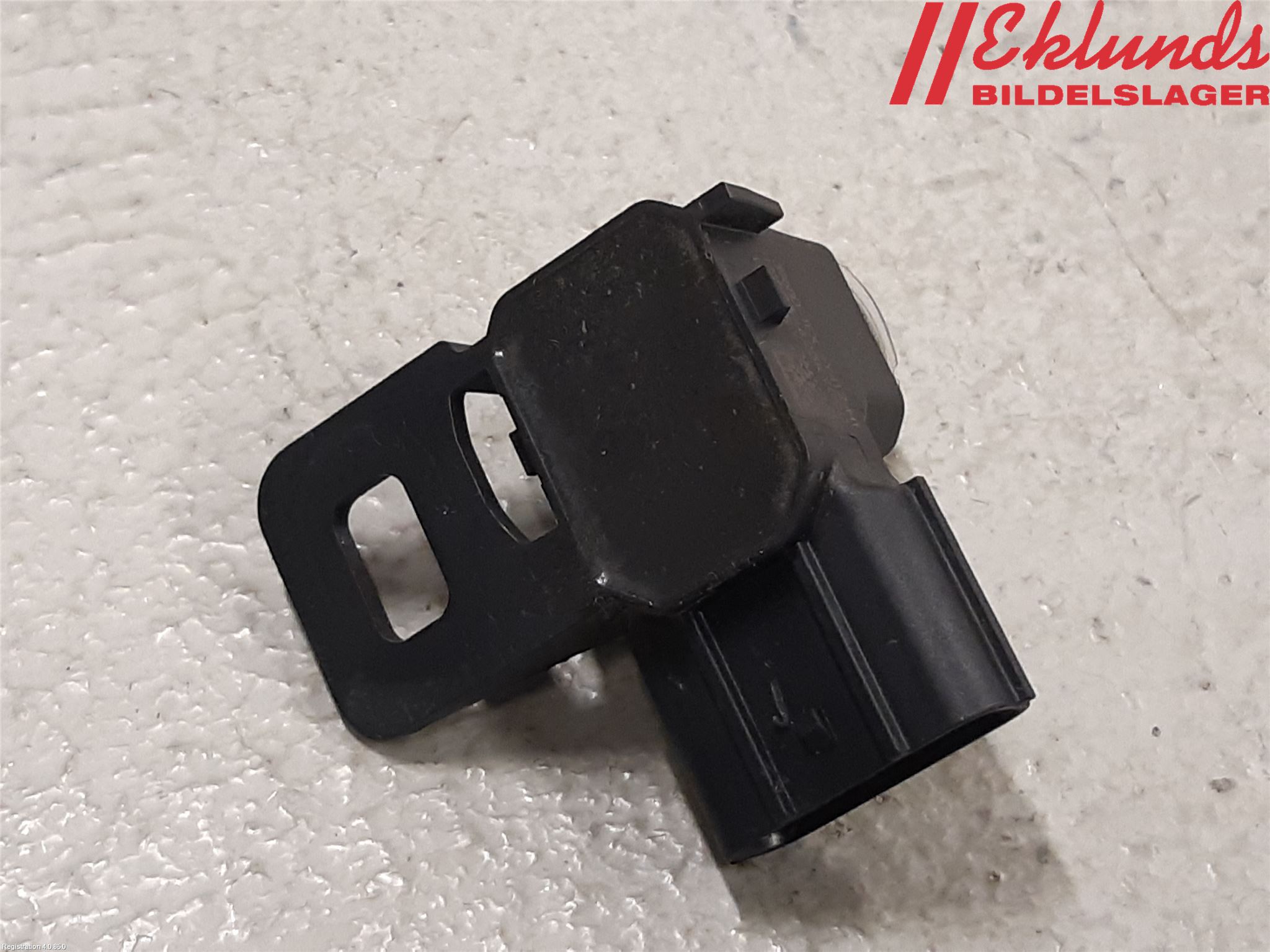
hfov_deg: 67.3
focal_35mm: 26
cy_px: 476
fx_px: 954
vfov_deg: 53.1
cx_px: 635
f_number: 1.7
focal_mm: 3.93
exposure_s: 1/50
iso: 160
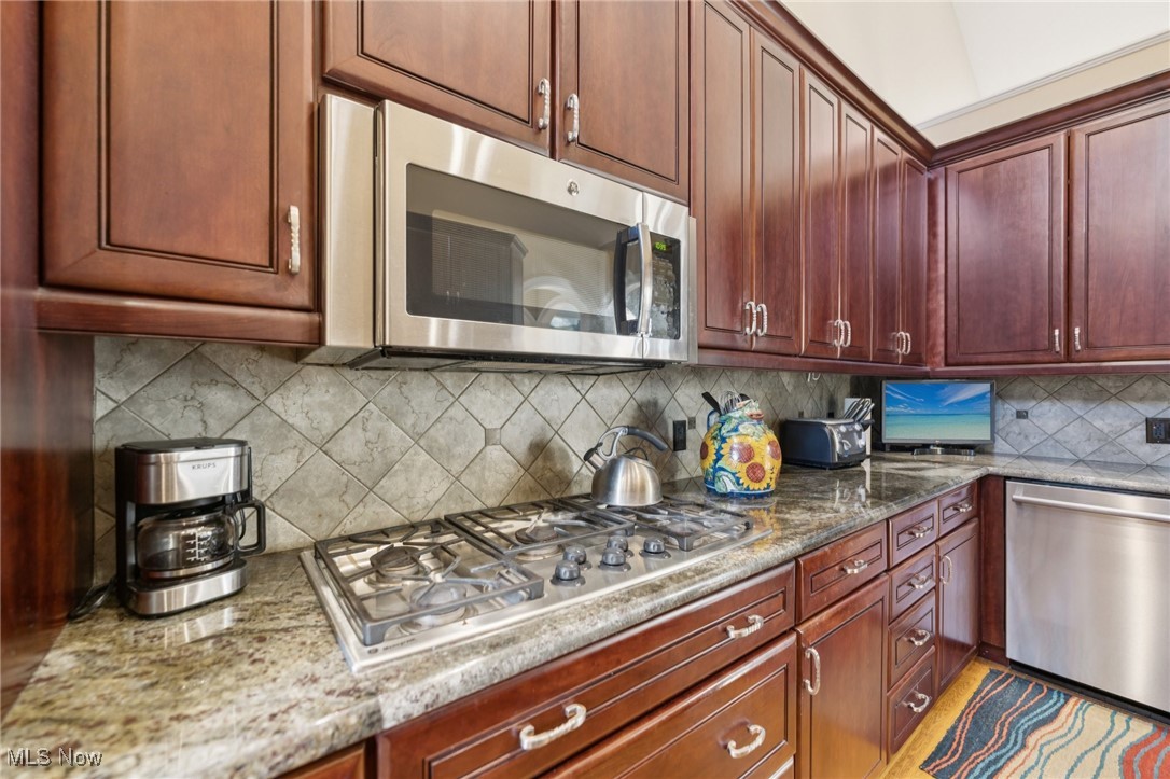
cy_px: 390
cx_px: 585
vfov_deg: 81.2
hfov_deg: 104.3
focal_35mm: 14
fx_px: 455
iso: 200
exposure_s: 1/10
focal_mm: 14
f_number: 2.8
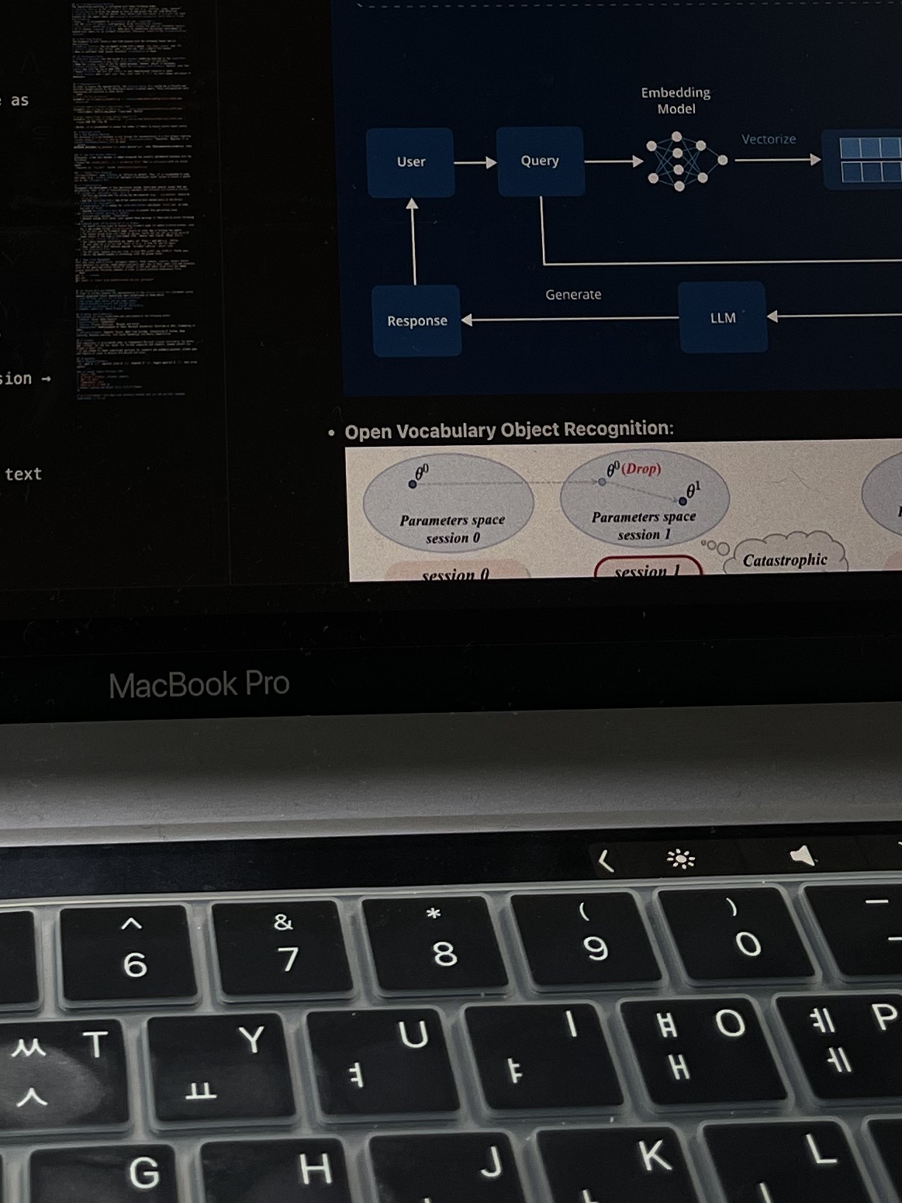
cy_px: 70
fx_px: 2259
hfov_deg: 22.2
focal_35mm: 65
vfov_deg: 28.4
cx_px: 137
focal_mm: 5.1
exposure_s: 1/60
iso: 64
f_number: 1.6
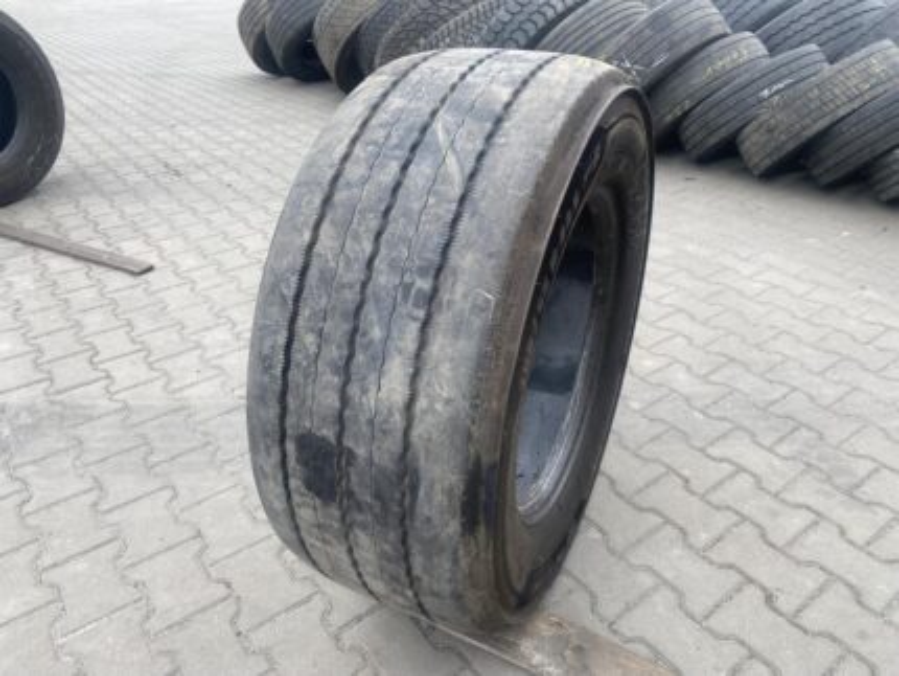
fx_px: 676
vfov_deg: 53.1
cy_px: 338
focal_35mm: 26
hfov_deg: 67.3
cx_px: 450
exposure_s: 1/387
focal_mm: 4.25
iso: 32
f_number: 1.8
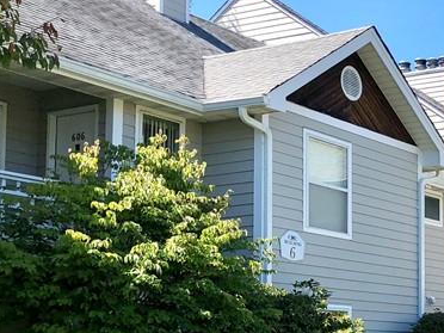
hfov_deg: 23.0
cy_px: 296
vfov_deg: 18.8
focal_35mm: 77
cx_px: 550
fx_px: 988
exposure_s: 1/1171
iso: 20
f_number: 1.8
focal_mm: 3.99
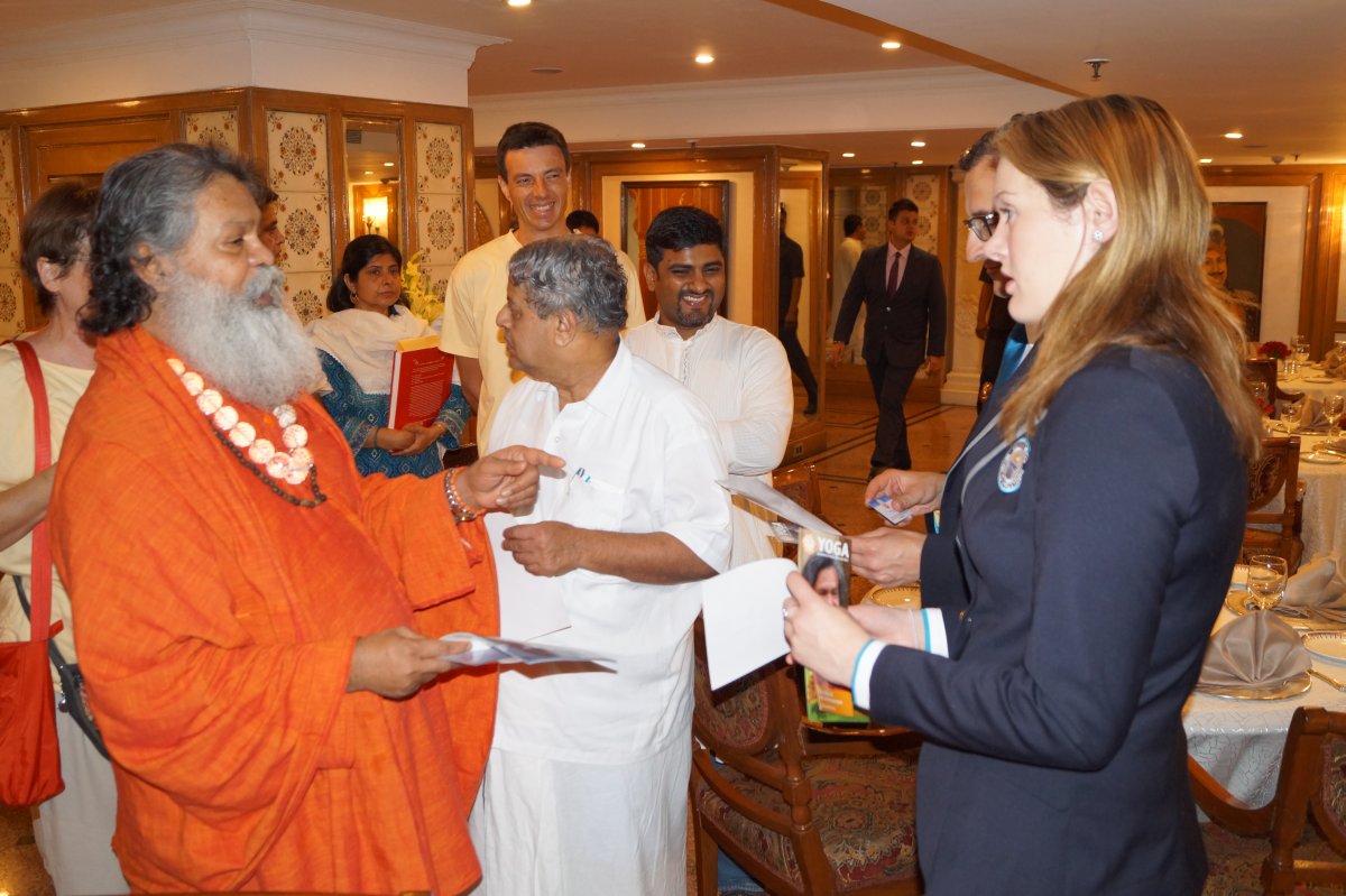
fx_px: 1233
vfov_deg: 39.9
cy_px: 448
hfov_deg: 57.2
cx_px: 673
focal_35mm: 33
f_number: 4
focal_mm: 22
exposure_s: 1/60
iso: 800
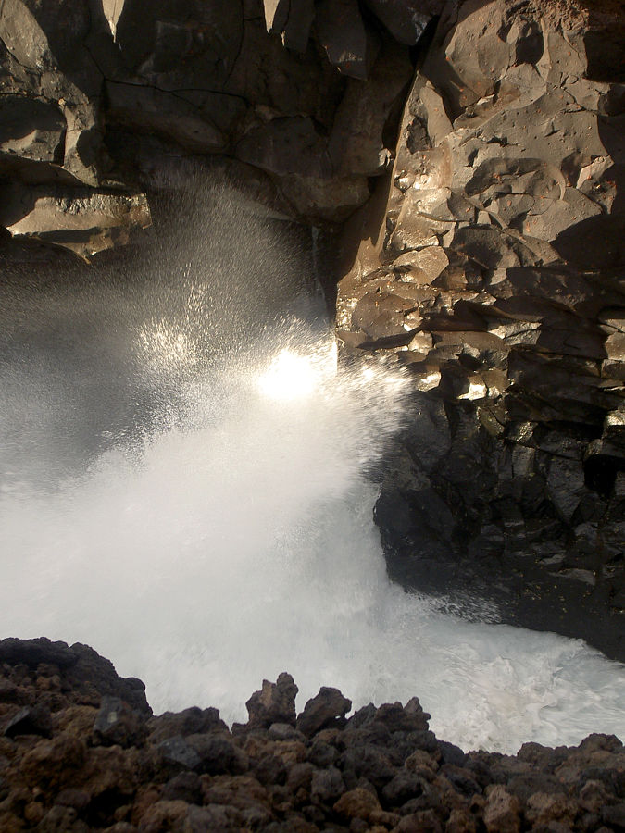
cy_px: 416
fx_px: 2143
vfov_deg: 22.0
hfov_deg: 16.6
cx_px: 312
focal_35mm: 89
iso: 50
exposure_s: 1/100
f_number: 4.6
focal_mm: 14.7
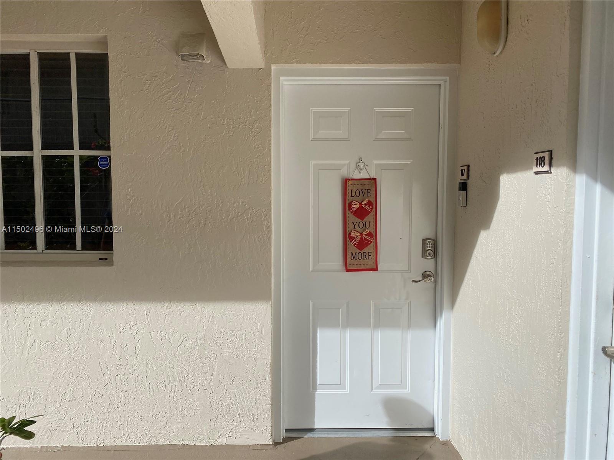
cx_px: 307
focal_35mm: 26
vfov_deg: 53.1
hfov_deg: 67.3
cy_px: 230
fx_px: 461
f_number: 1.8
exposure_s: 1/5025
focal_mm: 4.25
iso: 32
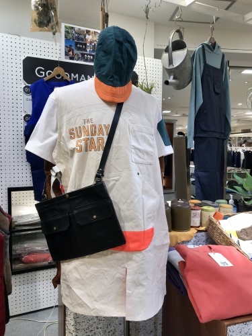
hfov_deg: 49.7
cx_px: 126
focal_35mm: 28
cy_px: 168
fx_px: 272
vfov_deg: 63.4
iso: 32
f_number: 1.8
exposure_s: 1/100
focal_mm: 3.99
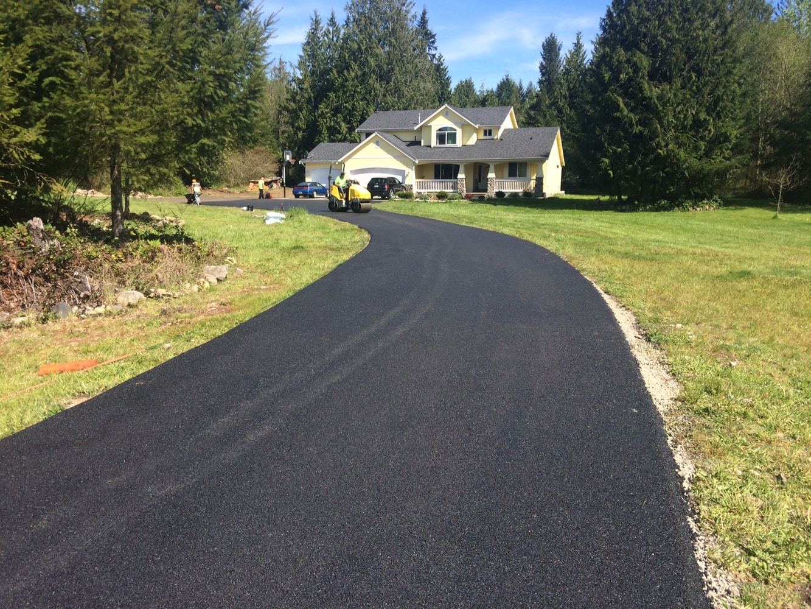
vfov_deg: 48.2
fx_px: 679
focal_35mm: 29
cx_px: 406
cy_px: 304
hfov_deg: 61.7
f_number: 2.2
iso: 32
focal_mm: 4.15
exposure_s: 1/1172
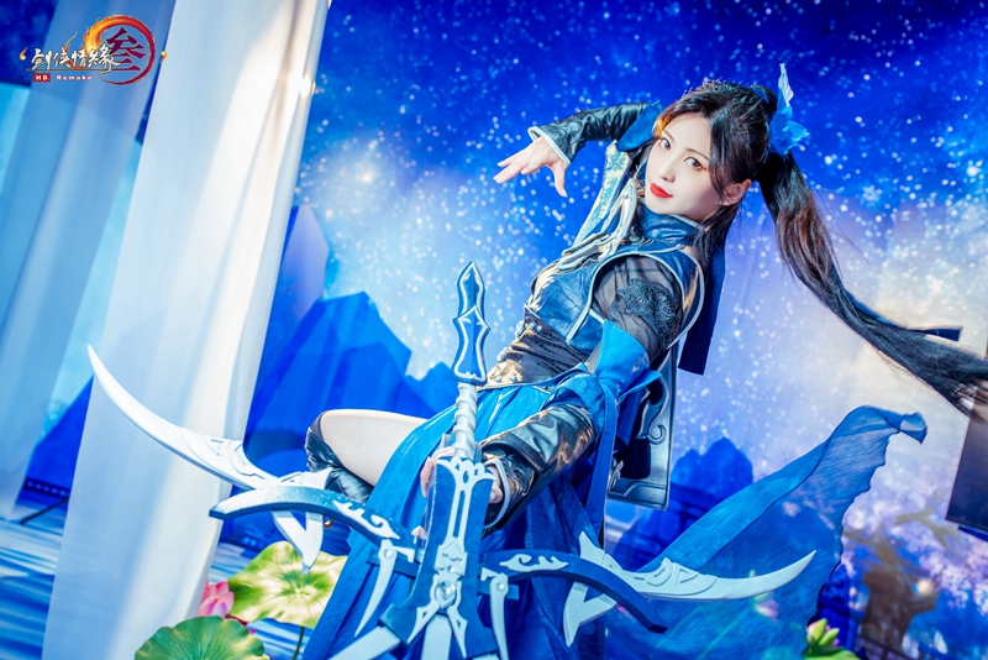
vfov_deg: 37.9
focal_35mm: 35
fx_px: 961
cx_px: 494
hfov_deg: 54.4
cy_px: 330
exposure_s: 1/160
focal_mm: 35
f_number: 3.5
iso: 100
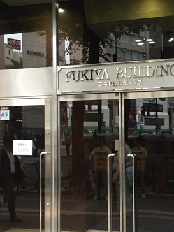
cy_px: 124
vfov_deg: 37.5
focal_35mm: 51
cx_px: 118
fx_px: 342
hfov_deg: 28.4
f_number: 2.2
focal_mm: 4.15
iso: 100
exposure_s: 1/30
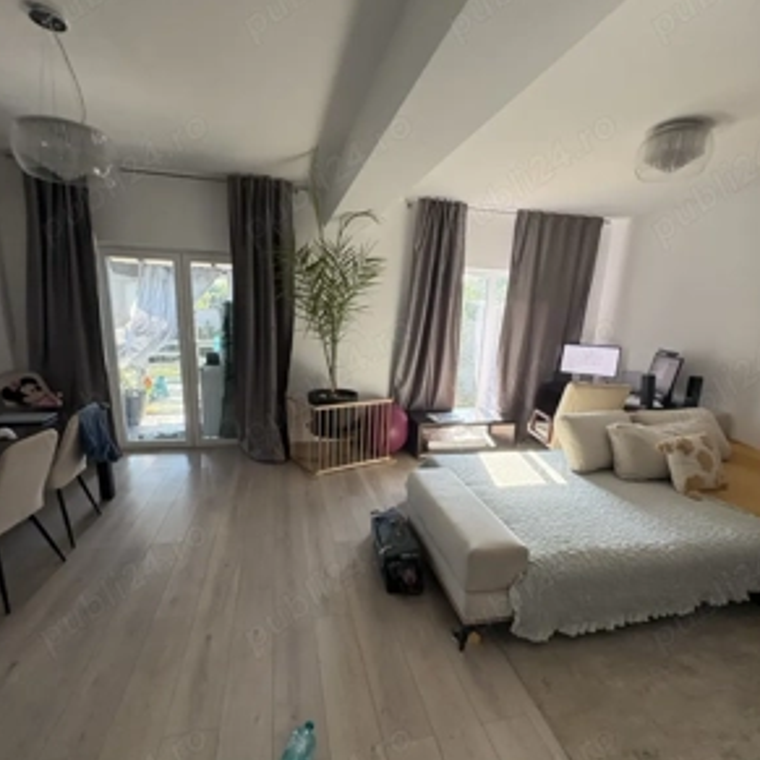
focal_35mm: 17
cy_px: 413
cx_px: 376
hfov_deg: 84.0
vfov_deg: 83.8
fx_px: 422
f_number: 2.2
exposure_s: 1/99
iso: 125
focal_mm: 2.22
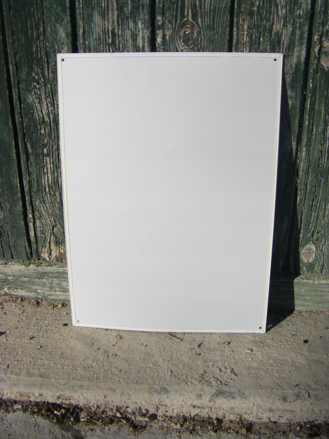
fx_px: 482
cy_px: 220
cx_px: 164
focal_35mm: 38
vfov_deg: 49.0
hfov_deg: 37.7
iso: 64
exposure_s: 1/320
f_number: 7
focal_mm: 6.3
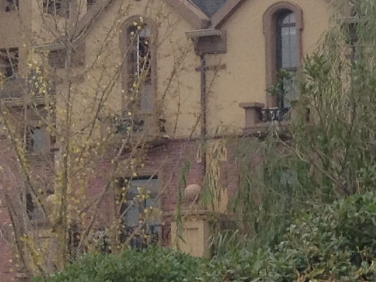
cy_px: 326
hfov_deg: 8.6
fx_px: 2314
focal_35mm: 213
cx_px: 837
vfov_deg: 6.9
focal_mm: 4.28
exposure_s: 1/665
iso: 50
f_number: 2.4
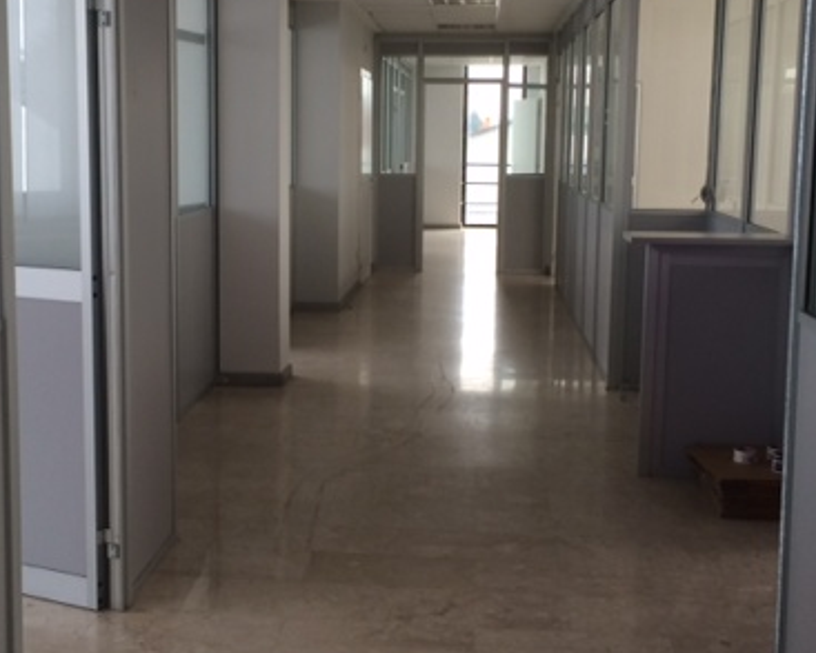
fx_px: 1232
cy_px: 287
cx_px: 356
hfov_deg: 36.6
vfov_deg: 29.7
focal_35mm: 51
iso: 32
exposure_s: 1/40
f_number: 2.2
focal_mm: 4.12
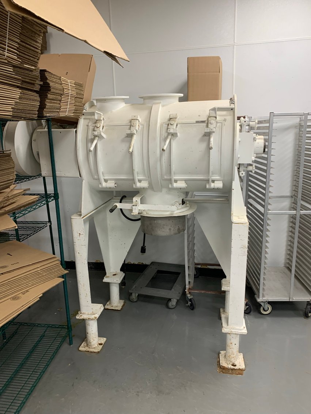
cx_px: 156
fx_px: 312
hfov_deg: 53.1
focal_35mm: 26
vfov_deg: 67.3
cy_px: 207
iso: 125
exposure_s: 1/60
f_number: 1.8
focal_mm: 4.25
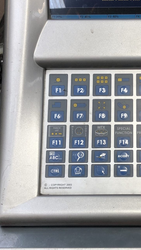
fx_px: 405
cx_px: 134
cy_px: 108
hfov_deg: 19.3
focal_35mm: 61
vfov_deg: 34.3
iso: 40
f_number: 1.8
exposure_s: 1/100
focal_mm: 4
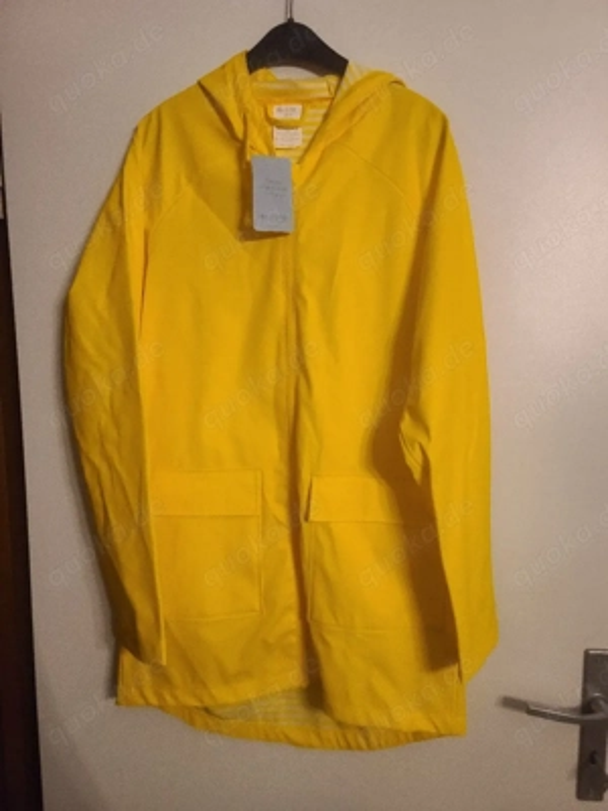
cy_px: 406
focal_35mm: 25
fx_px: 585
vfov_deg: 69.4
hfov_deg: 54.9
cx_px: 304
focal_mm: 7
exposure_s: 1/50
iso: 640
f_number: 1.8
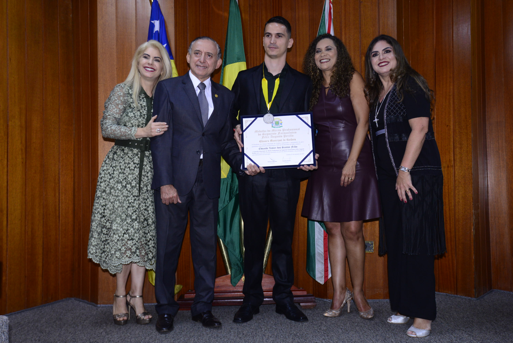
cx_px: 256
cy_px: 172
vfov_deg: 37.9
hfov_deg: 54.4
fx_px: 499
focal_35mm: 35
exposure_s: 1/125
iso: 1600
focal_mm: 35
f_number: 5
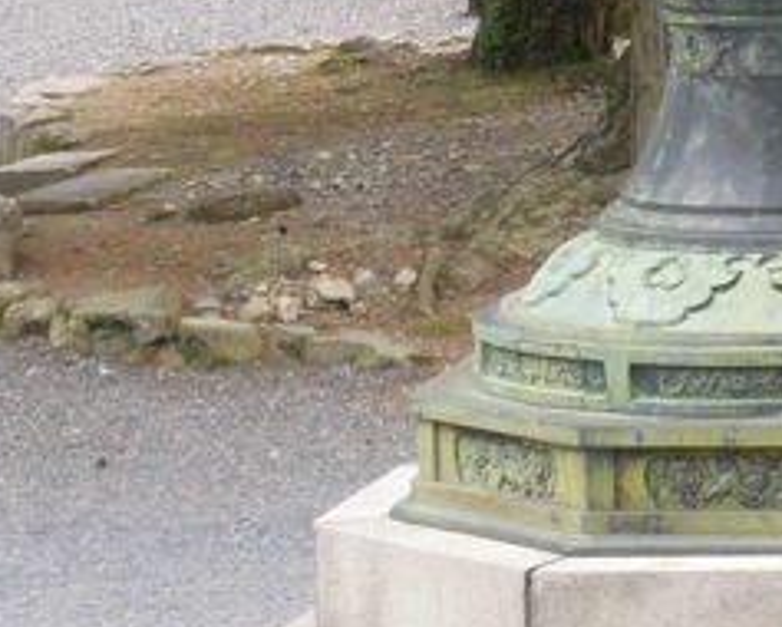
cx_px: 680
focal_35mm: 412
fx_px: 9543
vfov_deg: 3.7
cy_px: -297
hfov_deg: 4.7
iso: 220
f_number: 5.5
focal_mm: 17.9
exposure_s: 1/125
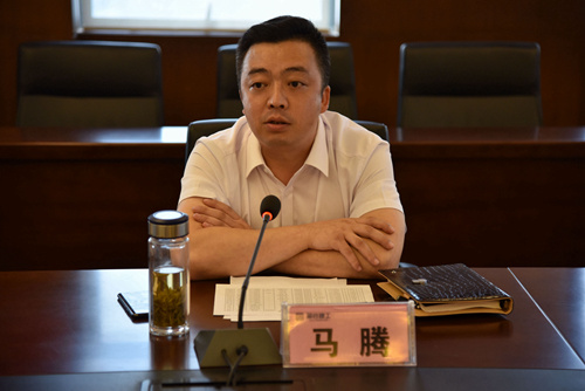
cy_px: 196
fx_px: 1496
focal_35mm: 92
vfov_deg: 14.9
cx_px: 292
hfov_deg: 22.1
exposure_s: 1/100
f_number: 4
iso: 1400
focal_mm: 92
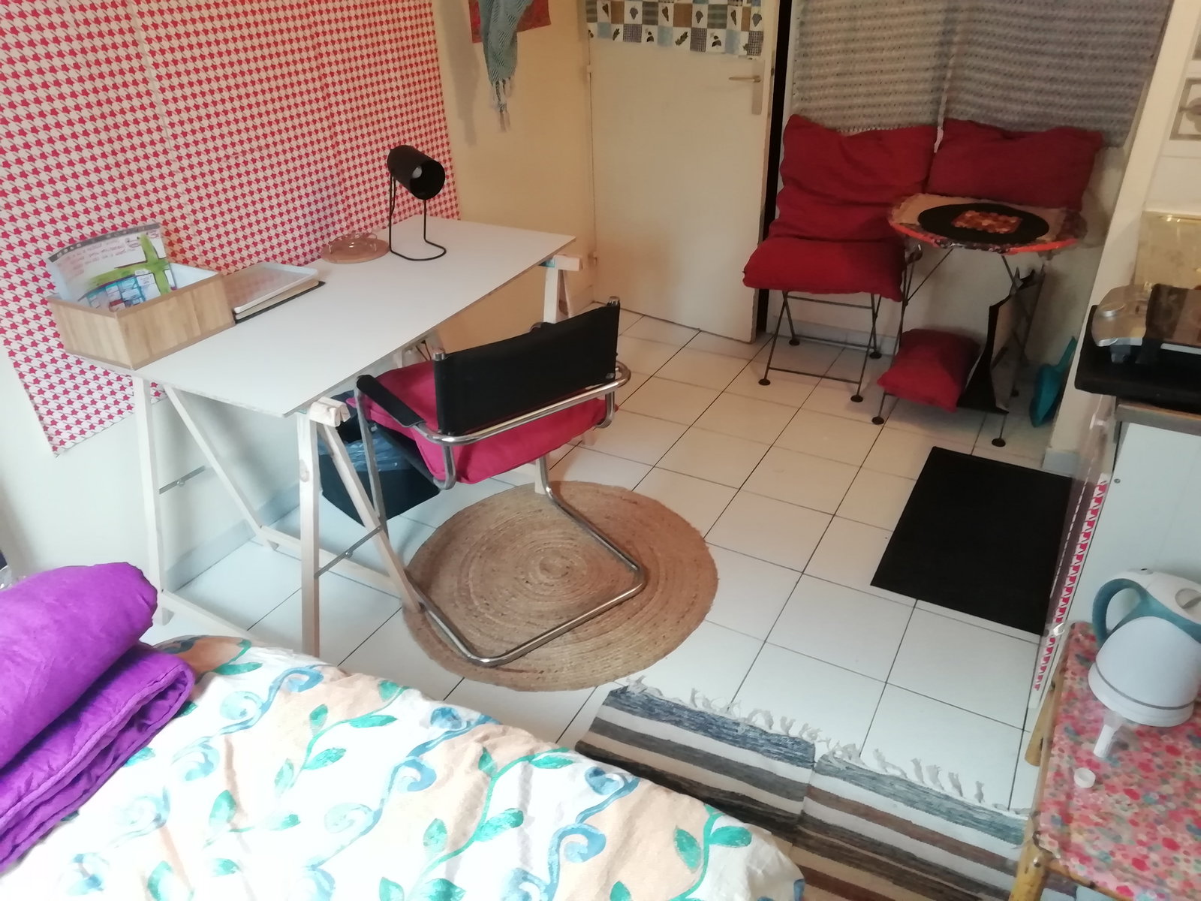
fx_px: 902
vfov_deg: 53.1
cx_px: 600
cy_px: 450
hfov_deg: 67.3
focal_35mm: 26
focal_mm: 3.46
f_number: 2.2
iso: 320
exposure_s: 1/30
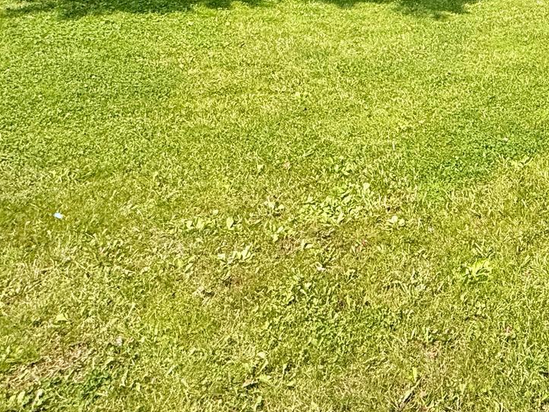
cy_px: -51
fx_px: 634
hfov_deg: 38.4
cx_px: 610
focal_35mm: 40
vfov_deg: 31.5
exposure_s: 1/1033
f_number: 2.2
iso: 64
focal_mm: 2.22
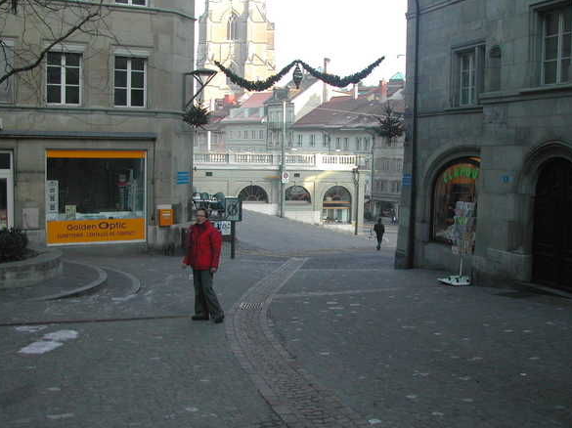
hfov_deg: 47.9
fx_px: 644
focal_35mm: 39
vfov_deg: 36.8
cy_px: 210
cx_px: 284
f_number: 2.8
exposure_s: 1/186
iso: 100
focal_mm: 8
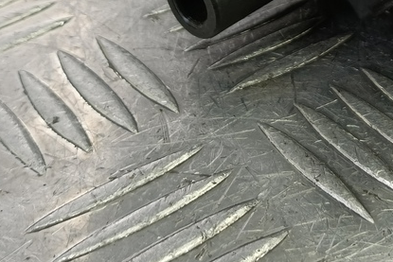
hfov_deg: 32.0
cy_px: -78
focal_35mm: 59
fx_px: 644
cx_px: 366
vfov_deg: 20.9
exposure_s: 1/50
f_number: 1.6
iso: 88
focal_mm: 4.11
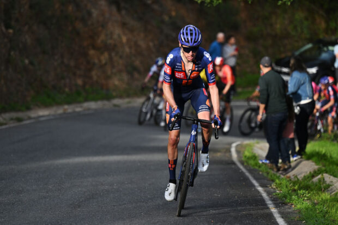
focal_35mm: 217
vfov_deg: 6.3
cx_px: 169
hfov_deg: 9.5
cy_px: 112
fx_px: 2037
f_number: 2.8
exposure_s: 1/2500
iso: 320
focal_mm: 145
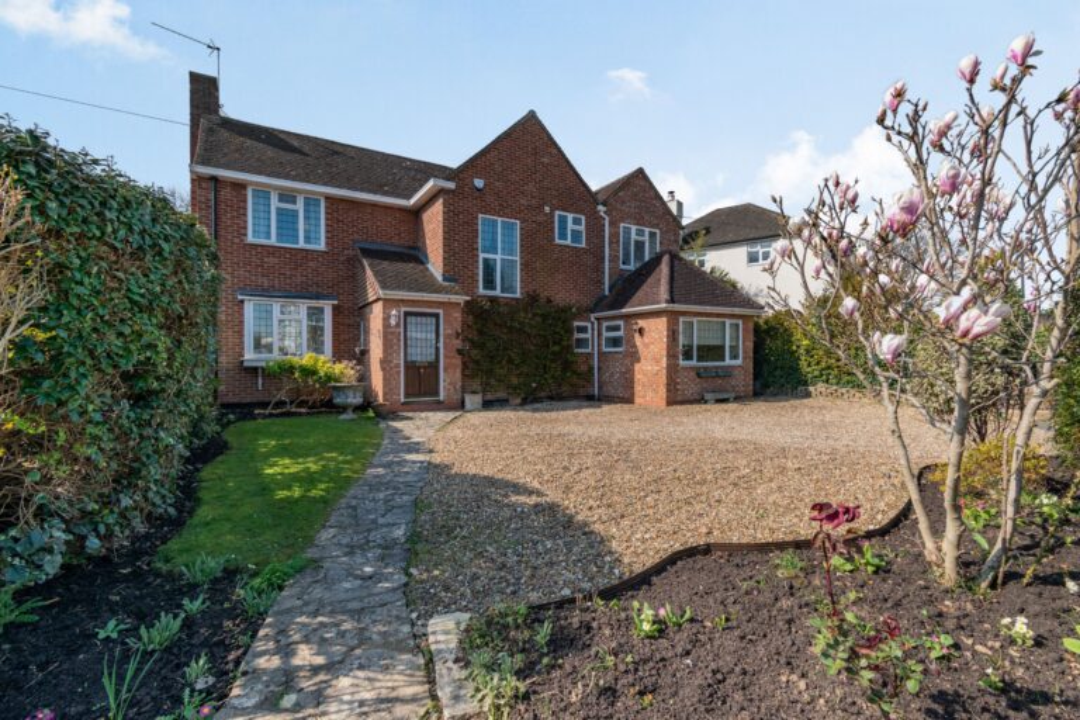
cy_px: 360
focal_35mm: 15
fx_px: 450
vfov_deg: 77.3
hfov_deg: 100.4
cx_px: 540
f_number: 8
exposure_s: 1/250
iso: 100
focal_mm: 10
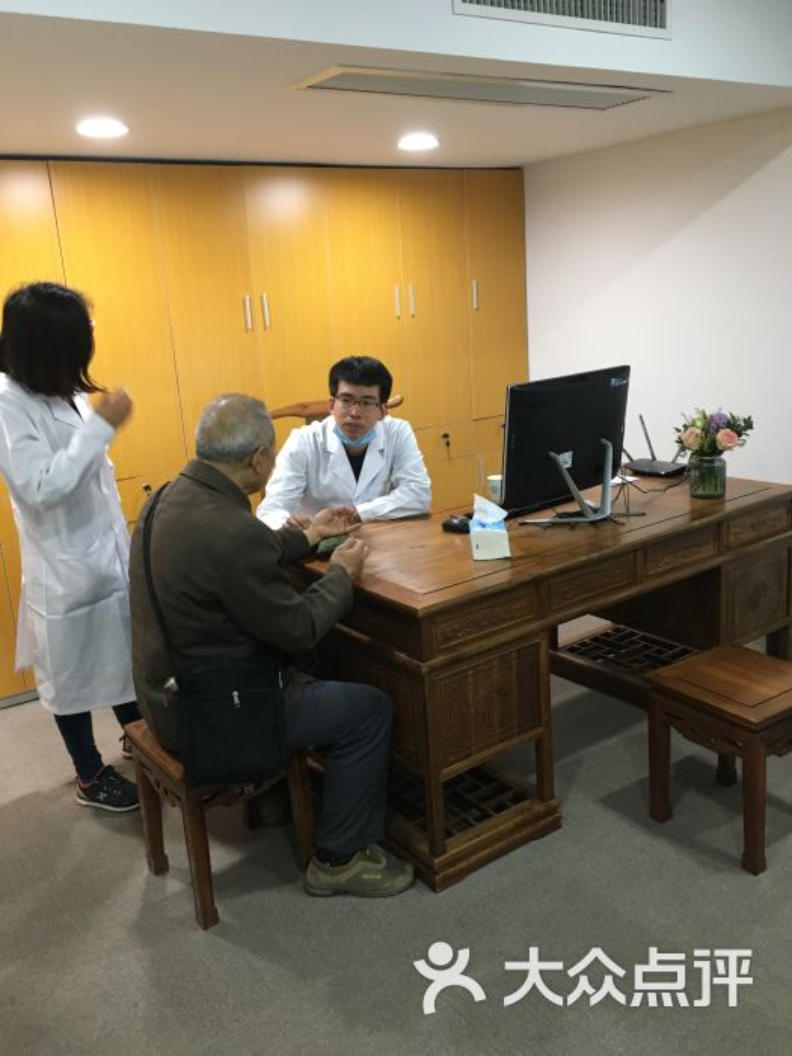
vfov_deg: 61.7
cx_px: 396
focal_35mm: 29
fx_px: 885
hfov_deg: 48.2
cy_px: 528
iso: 160
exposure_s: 1/33
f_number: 2.2
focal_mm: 4.15
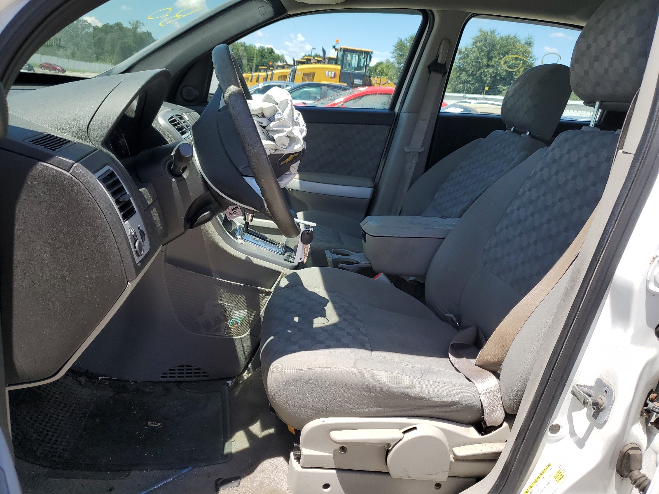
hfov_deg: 67.3
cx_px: 330
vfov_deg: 53.1
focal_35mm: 26
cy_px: 247
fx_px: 495
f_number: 1.5
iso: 50
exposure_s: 1/1429
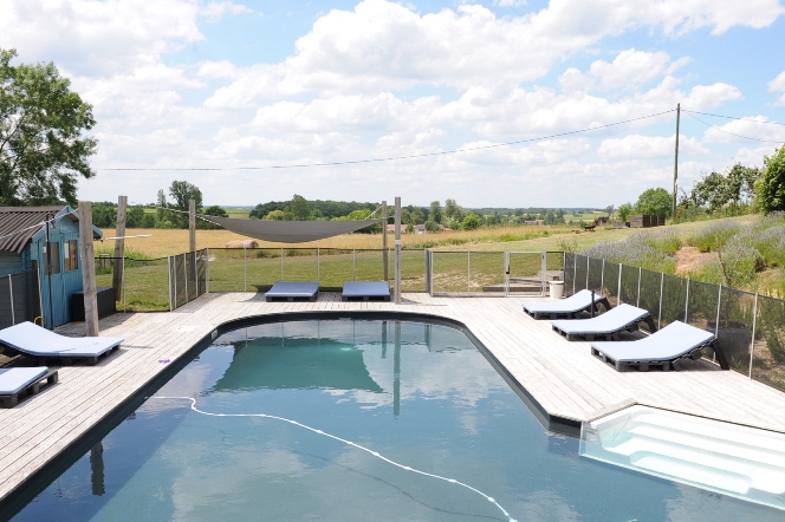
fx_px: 654
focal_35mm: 30
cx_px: 434
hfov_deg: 61.8
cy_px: 280
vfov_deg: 43.5
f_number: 10
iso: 200
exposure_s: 1/200
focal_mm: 24
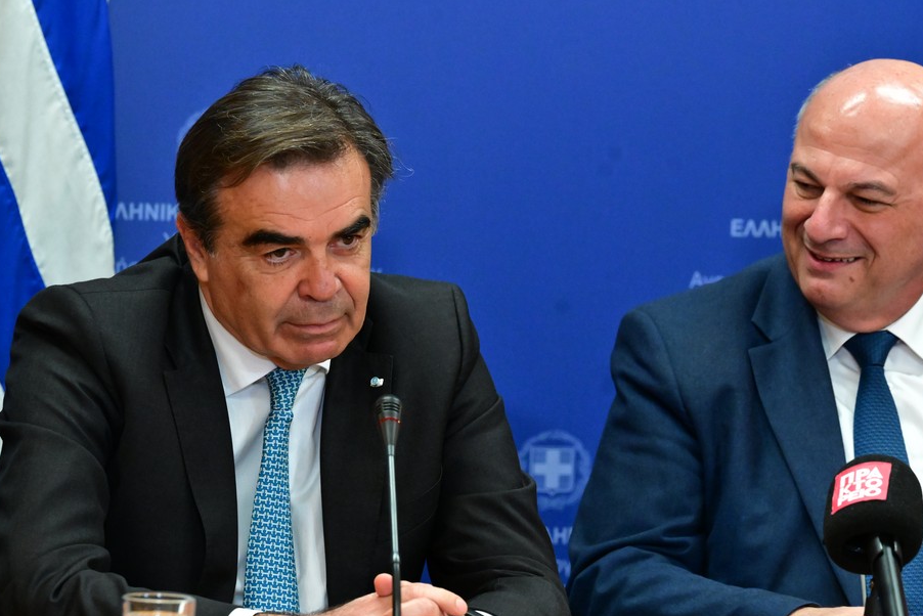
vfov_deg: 5.2
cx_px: 603
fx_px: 6822
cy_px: 325
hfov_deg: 7.7
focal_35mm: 266
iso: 8000
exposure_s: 1/200
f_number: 6.3
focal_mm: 200
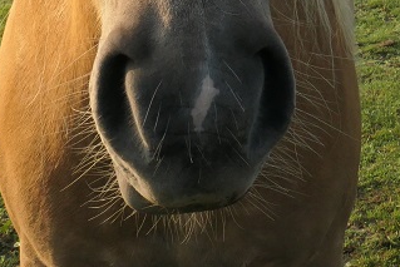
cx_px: 269
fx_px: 1145
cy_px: -117
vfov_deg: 12.7
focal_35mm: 103
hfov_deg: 19.7
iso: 800
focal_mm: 11.1
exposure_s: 1/500
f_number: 8
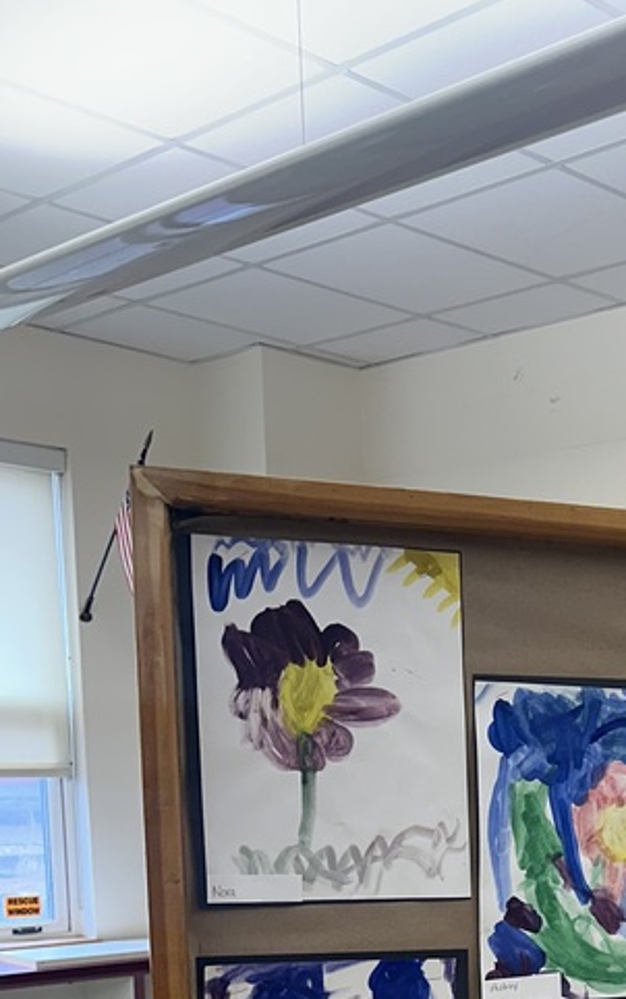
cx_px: 763
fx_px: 1471
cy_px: 984
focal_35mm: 54
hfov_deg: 22.1
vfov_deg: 34.4
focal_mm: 6.86
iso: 125
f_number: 1.78
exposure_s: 1/120
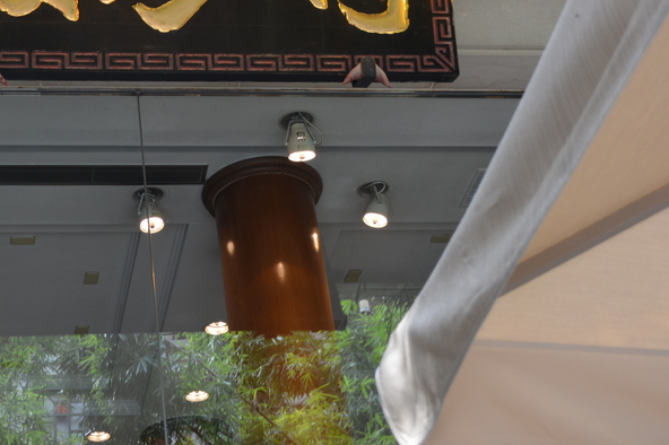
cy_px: 67
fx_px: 1541
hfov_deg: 24.1
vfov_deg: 16.3
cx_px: 128
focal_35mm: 83
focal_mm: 32
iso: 400
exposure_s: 1/100
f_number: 4.8
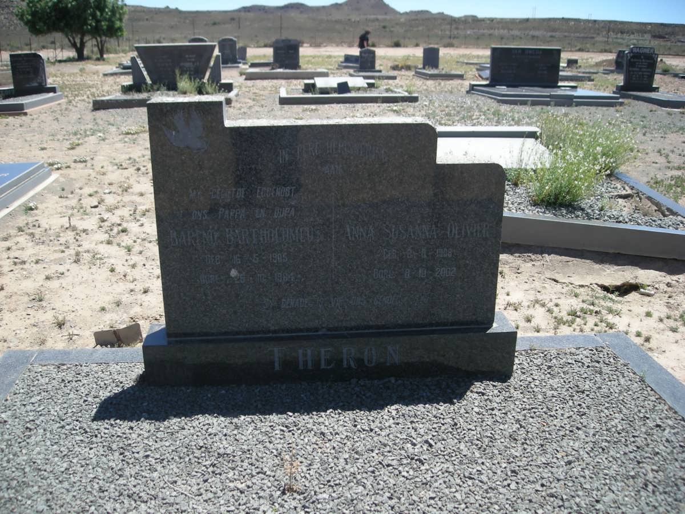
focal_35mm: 35
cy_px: 257
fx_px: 693
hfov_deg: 52.6
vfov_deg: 40.7
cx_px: 342
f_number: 5.7
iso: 50
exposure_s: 1/135
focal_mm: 5.7
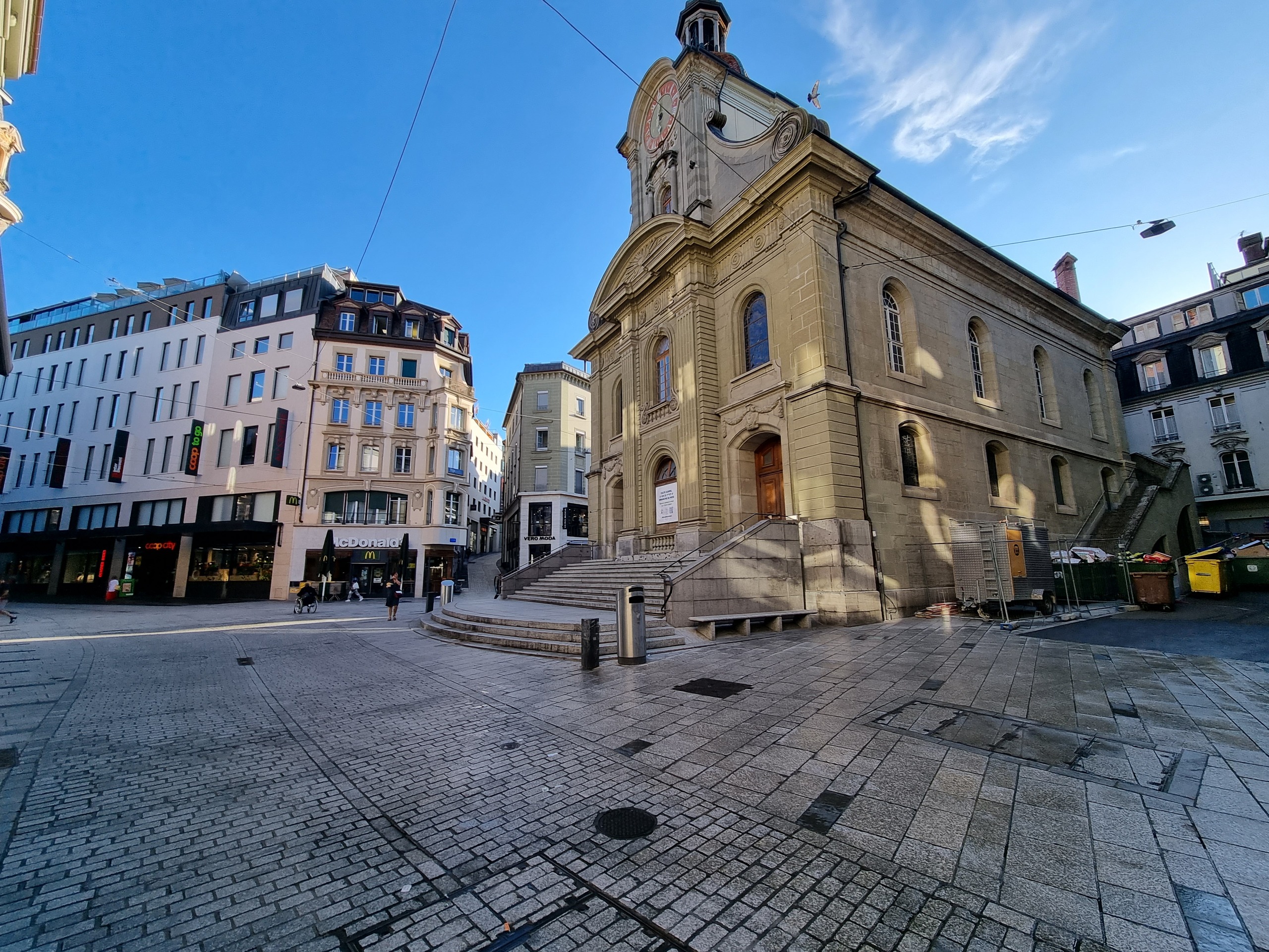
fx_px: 477
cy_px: 476
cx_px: 634
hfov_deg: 106.2
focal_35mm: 13
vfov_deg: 89.9
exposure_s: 1/606
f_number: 2.2
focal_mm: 2.2
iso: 50
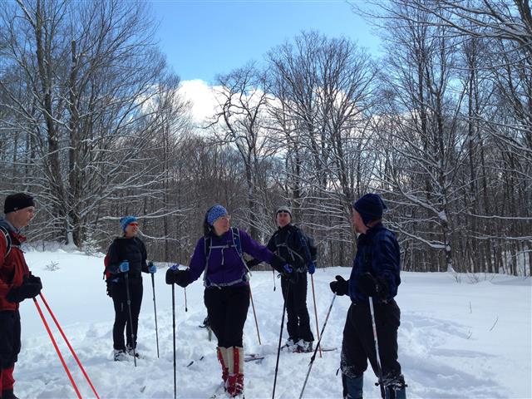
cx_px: 266
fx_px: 507
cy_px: 200
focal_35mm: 33
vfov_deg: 42.9
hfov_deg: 55.4
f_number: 2.4
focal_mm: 4.12
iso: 50
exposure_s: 1/1063
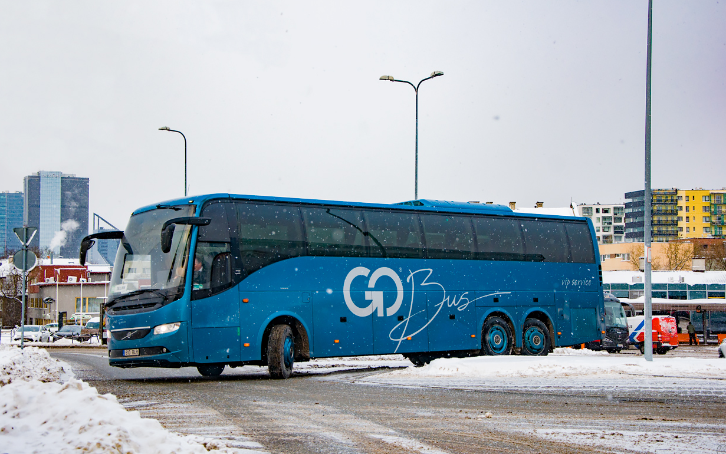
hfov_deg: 33.0
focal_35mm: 62
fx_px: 1227
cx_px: 362
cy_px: 213
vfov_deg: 21.0
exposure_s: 1/250
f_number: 5.6
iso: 400
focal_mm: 40
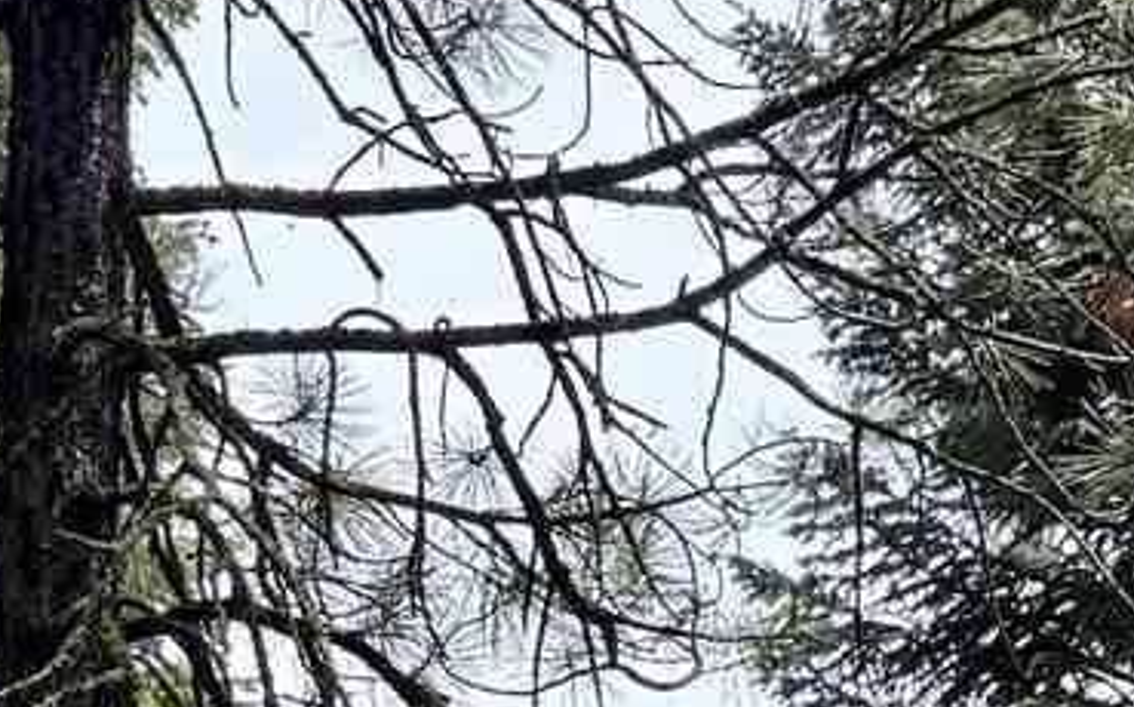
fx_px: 4910
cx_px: 396
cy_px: 1675
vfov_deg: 7.7
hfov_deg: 13.2
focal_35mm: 159
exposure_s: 1/1361
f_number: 1.78
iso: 100
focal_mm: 6.76
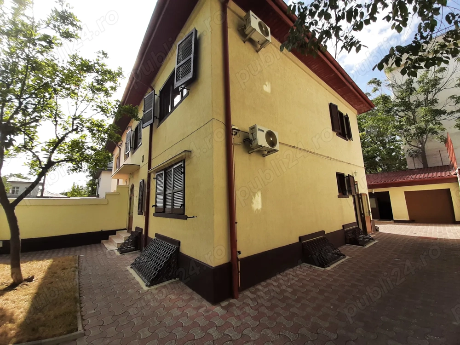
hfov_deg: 106.2
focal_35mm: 13
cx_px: 230
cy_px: 172
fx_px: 173
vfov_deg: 89.9
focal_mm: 1.42
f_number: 2.2
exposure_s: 1/676
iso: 40
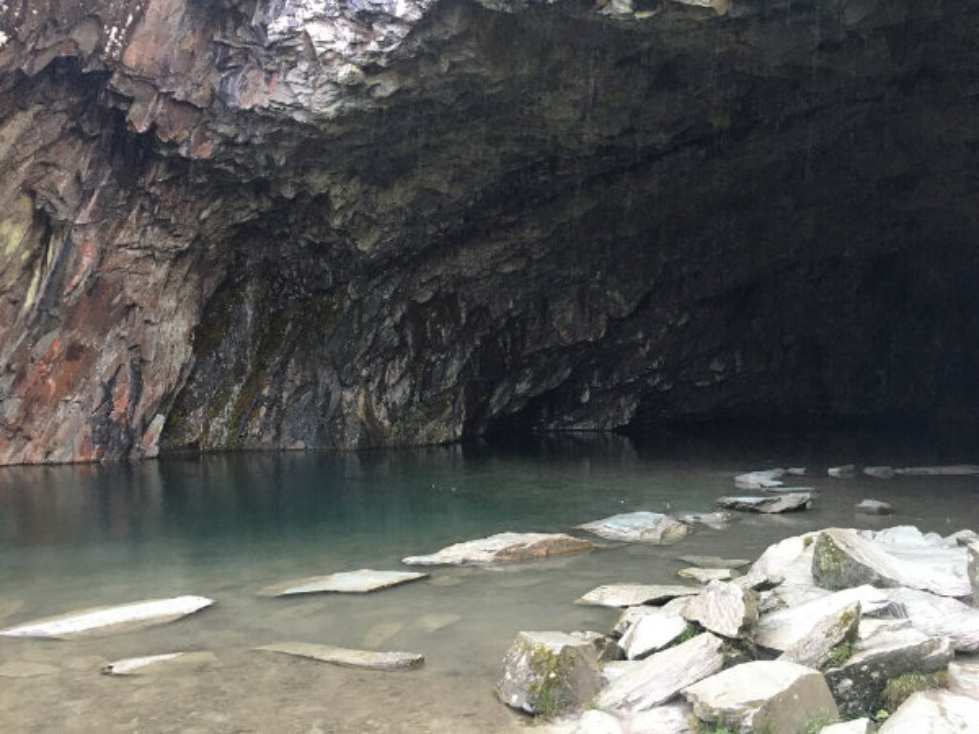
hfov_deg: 61.7
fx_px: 820
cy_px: 367
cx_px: 490
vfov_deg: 48.2
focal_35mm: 29
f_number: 2.2
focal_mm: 4.2
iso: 200
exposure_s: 1/25
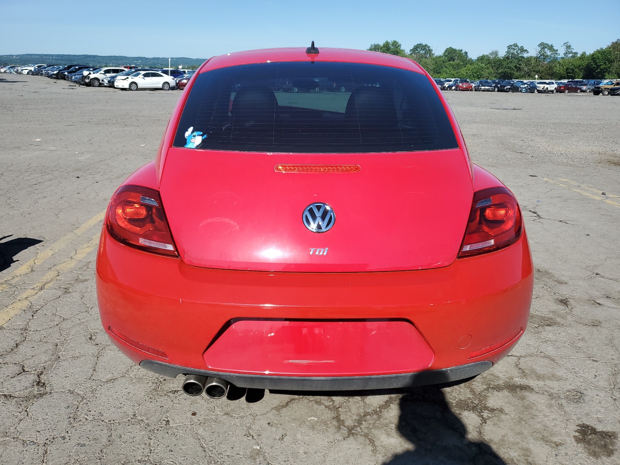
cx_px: 310
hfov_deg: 67.3
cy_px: 232
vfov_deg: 53.1
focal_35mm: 26
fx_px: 466
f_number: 1.5
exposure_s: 1/3333
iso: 50
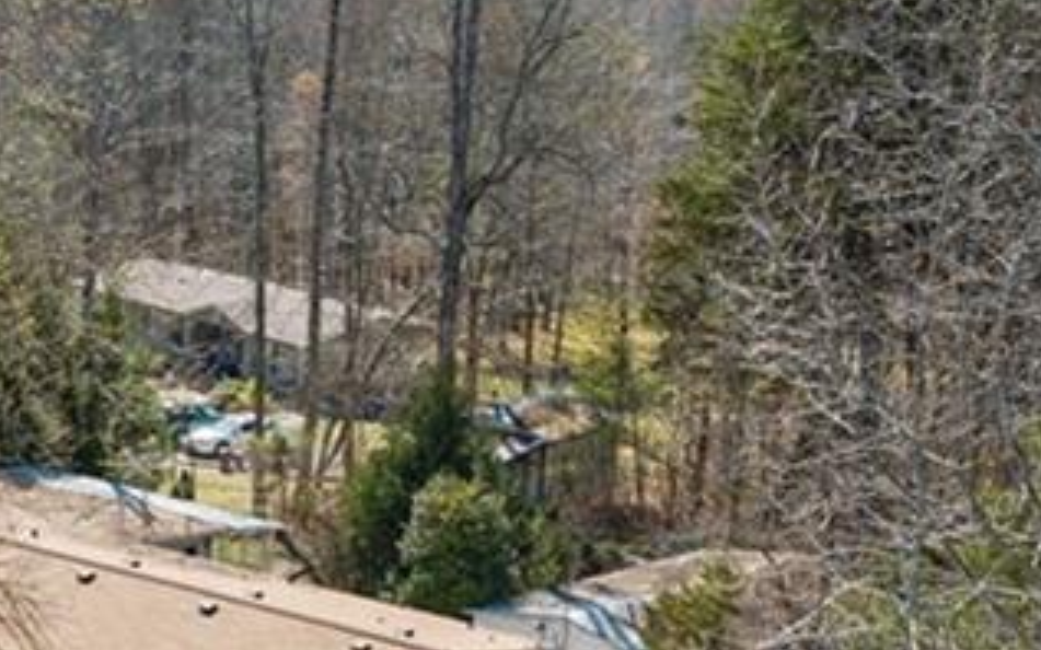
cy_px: 755
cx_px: 72
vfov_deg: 15.4
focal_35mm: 82
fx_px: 2326
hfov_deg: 24.4
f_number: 2.8
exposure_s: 1/2500
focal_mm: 12.29
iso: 220
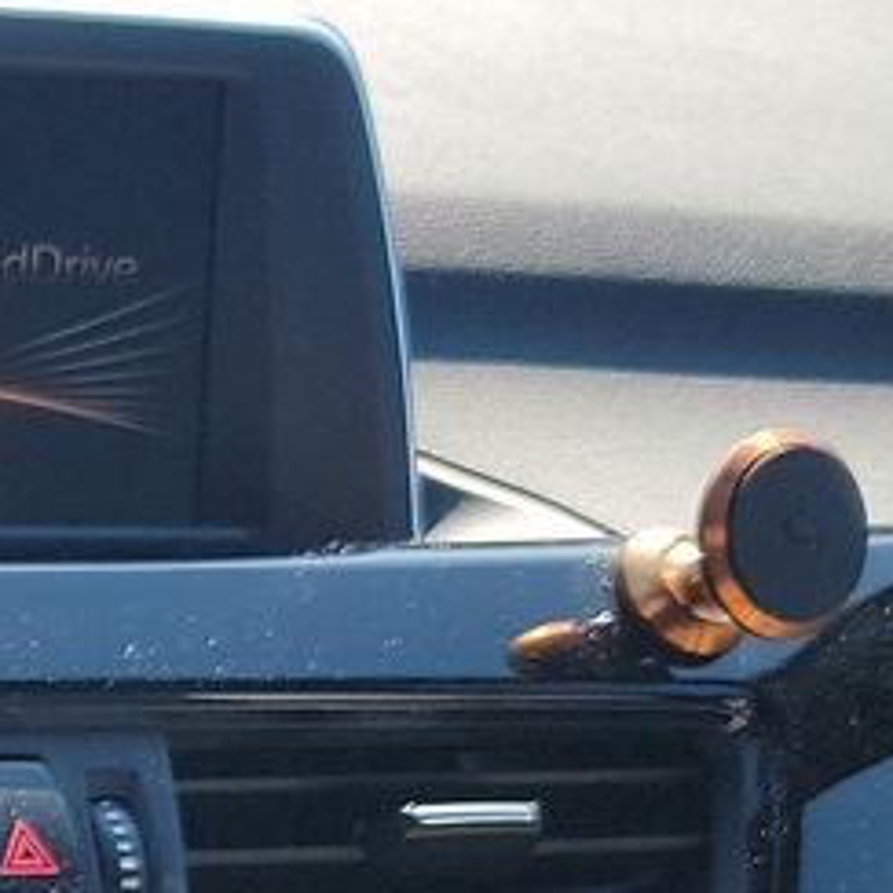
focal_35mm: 139
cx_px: -823
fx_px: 4057
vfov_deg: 12.3
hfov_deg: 11.5
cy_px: 1017
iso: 50
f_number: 1.8
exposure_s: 1/263
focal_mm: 6.7
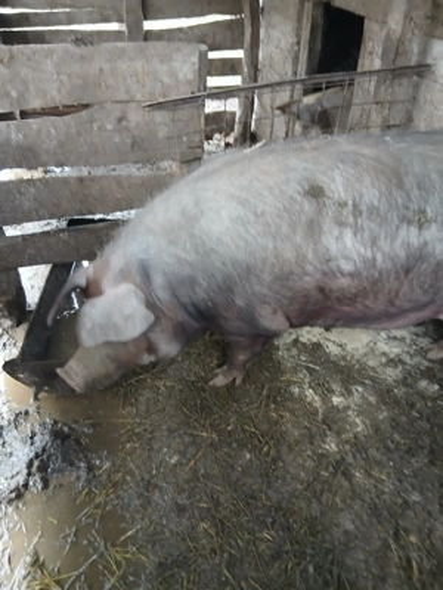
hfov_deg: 53.1
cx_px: 222
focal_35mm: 26
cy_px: 295
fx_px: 444
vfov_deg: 67.3
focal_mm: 3.98
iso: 200
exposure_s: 1/33.3
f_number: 1.8
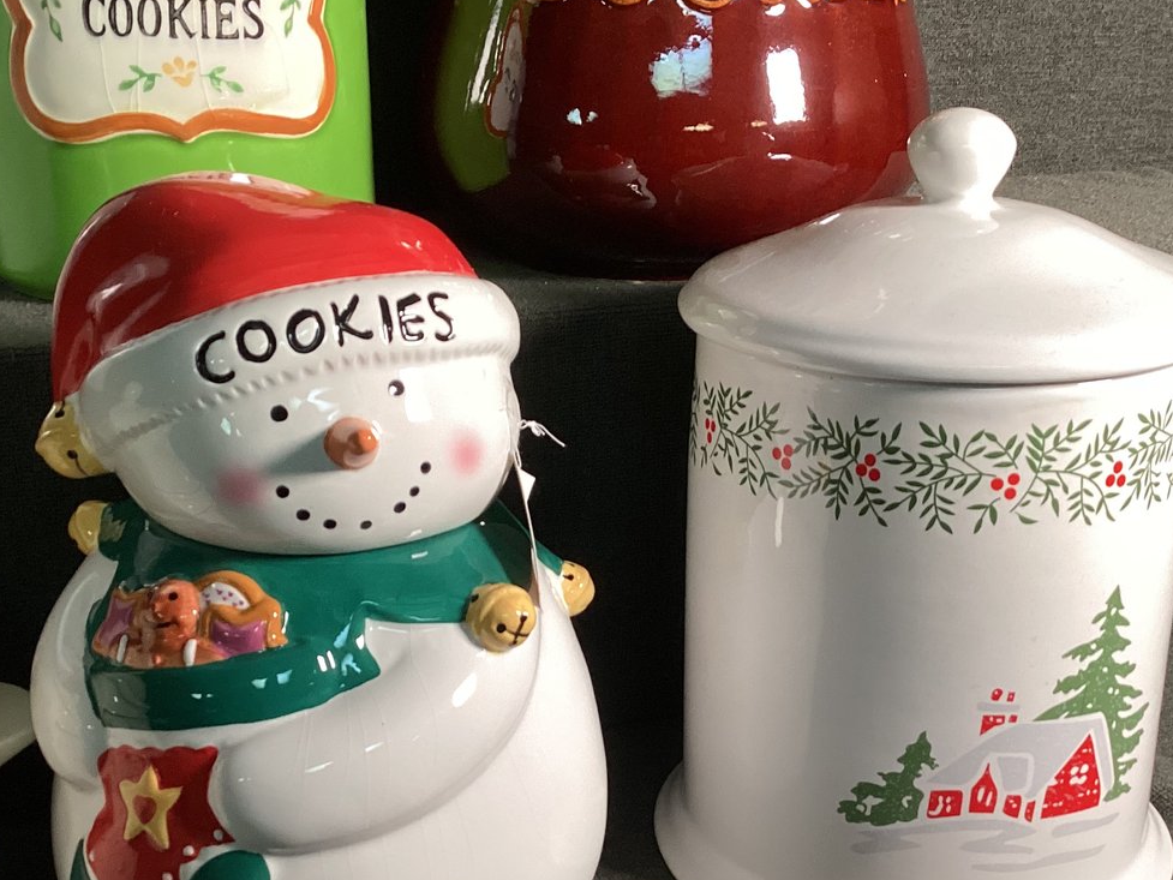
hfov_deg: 39.6
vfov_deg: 30.0
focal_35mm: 48
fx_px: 1627
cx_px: 627
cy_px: 612
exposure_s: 1/60
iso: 160
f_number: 2.4
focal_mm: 3.3
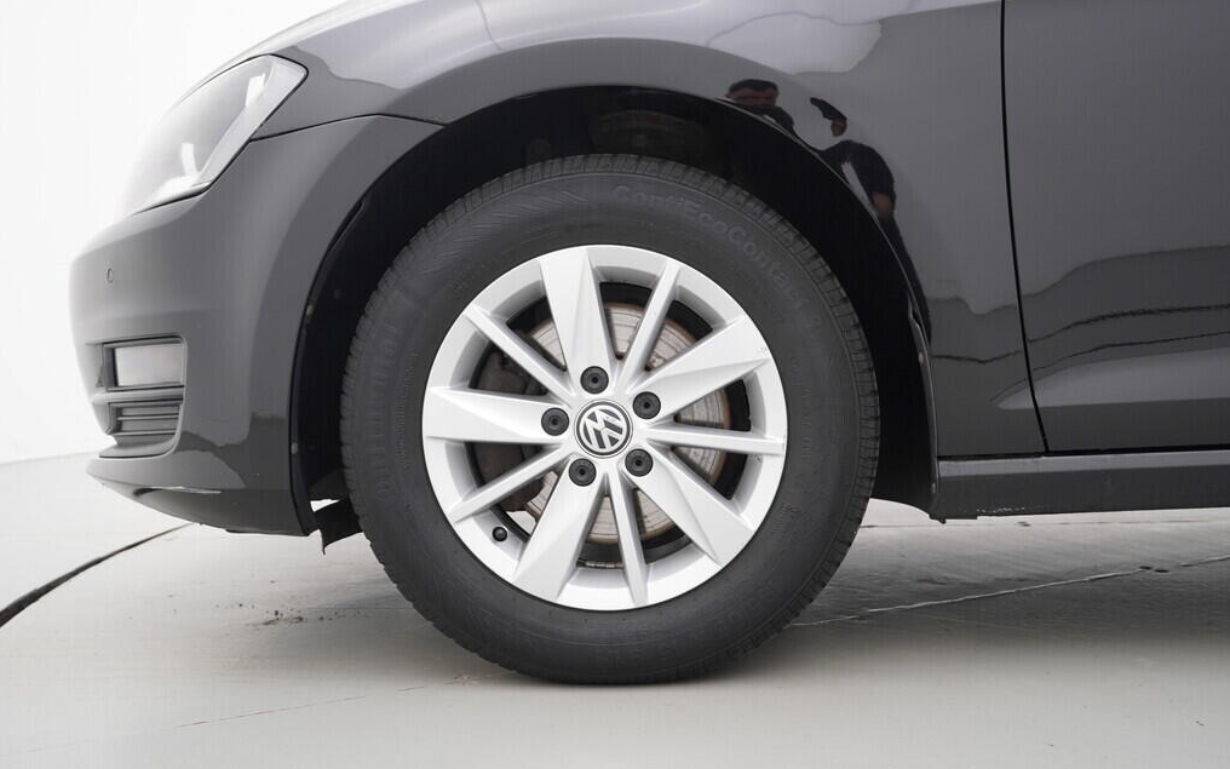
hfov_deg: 52.7
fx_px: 1240
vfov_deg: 34.4
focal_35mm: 37
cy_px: 393
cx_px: 617
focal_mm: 24
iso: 250
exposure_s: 1/60
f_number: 4
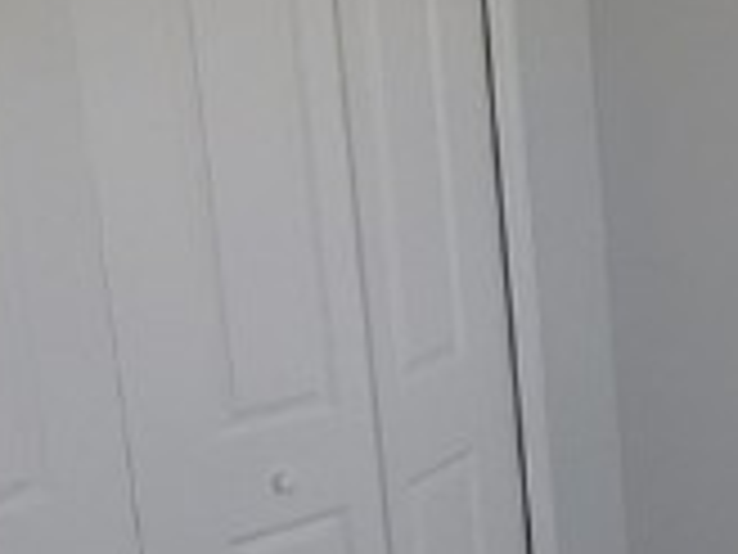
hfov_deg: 21.6
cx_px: 976
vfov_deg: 18.2
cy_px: 252
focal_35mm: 81
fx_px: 1727
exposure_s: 1/173
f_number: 2.2
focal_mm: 2.2
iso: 64
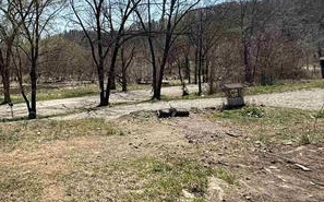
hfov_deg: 53.2
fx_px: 282
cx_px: 39
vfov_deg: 38.6
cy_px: 57
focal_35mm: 32
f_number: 2.2
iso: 50
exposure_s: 1/1795
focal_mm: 2.22
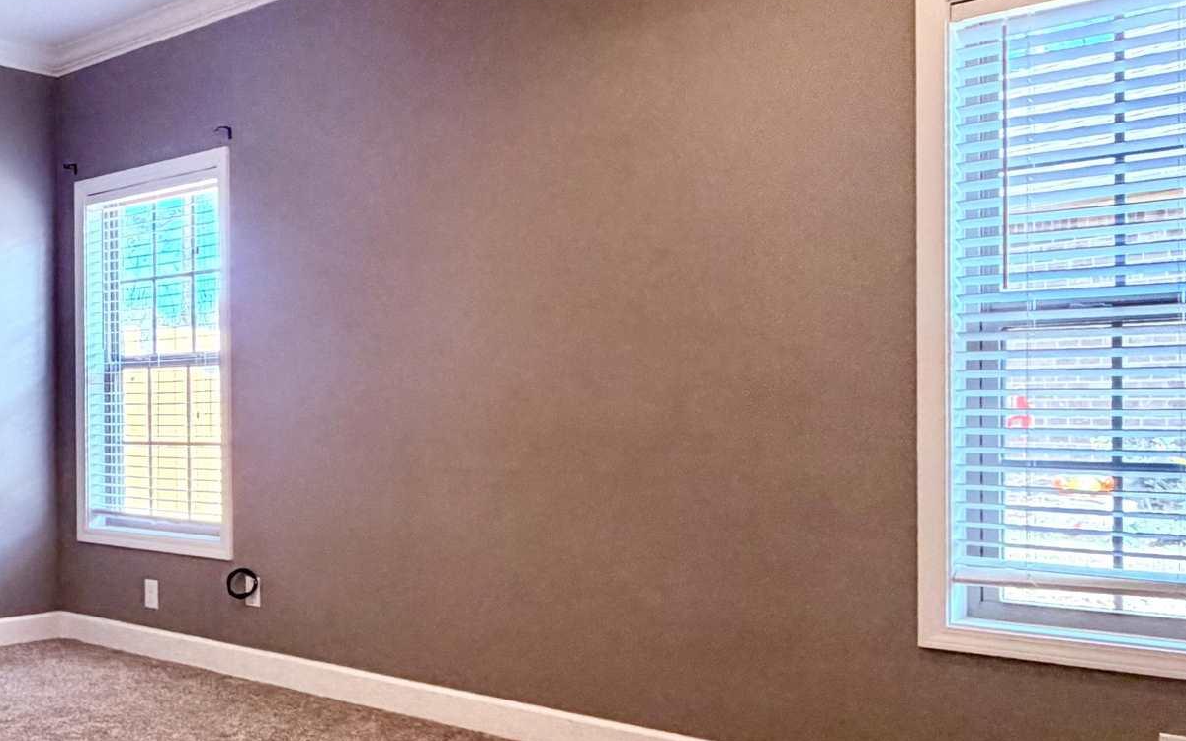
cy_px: 429
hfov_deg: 44.7
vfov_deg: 33.5
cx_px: 31
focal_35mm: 38
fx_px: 1228
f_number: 2.2
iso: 320
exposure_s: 1/60
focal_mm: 2.22
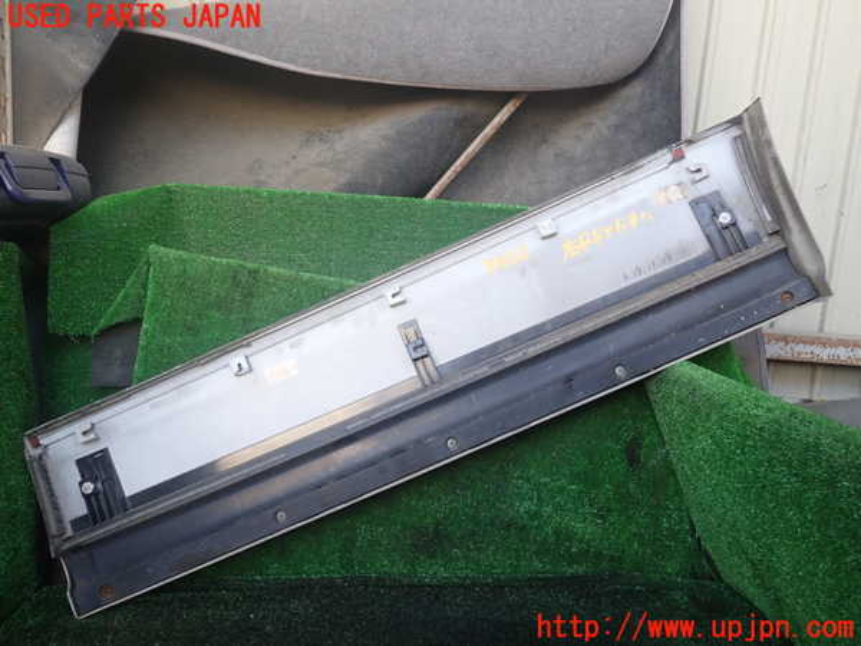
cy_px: 323
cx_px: 430
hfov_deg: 60.0
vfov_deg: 46.8
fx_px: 746
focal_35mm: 30
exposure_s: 1/60
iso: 100
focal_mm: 5.4
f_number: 2.3
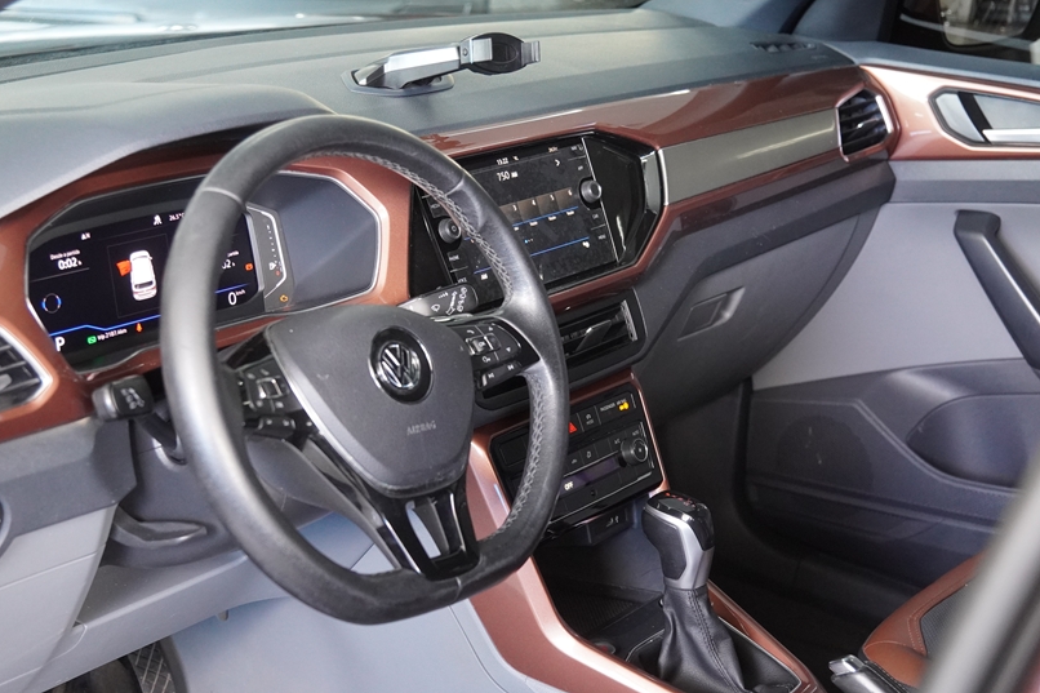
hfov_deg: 32.9
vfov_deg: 22.2
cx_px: 468
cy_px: 368
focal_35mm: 61
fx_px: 1762
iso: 2000
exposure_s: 1/160
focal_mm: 32
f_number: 2.8
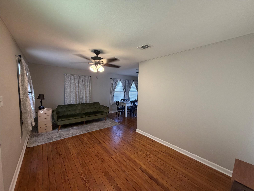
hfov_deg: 102.1
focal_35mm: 14
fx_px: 103
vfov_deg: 85.7
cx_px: 127
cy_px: 96
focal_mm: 2.22
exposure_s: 1/60
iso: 200
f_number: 2.2
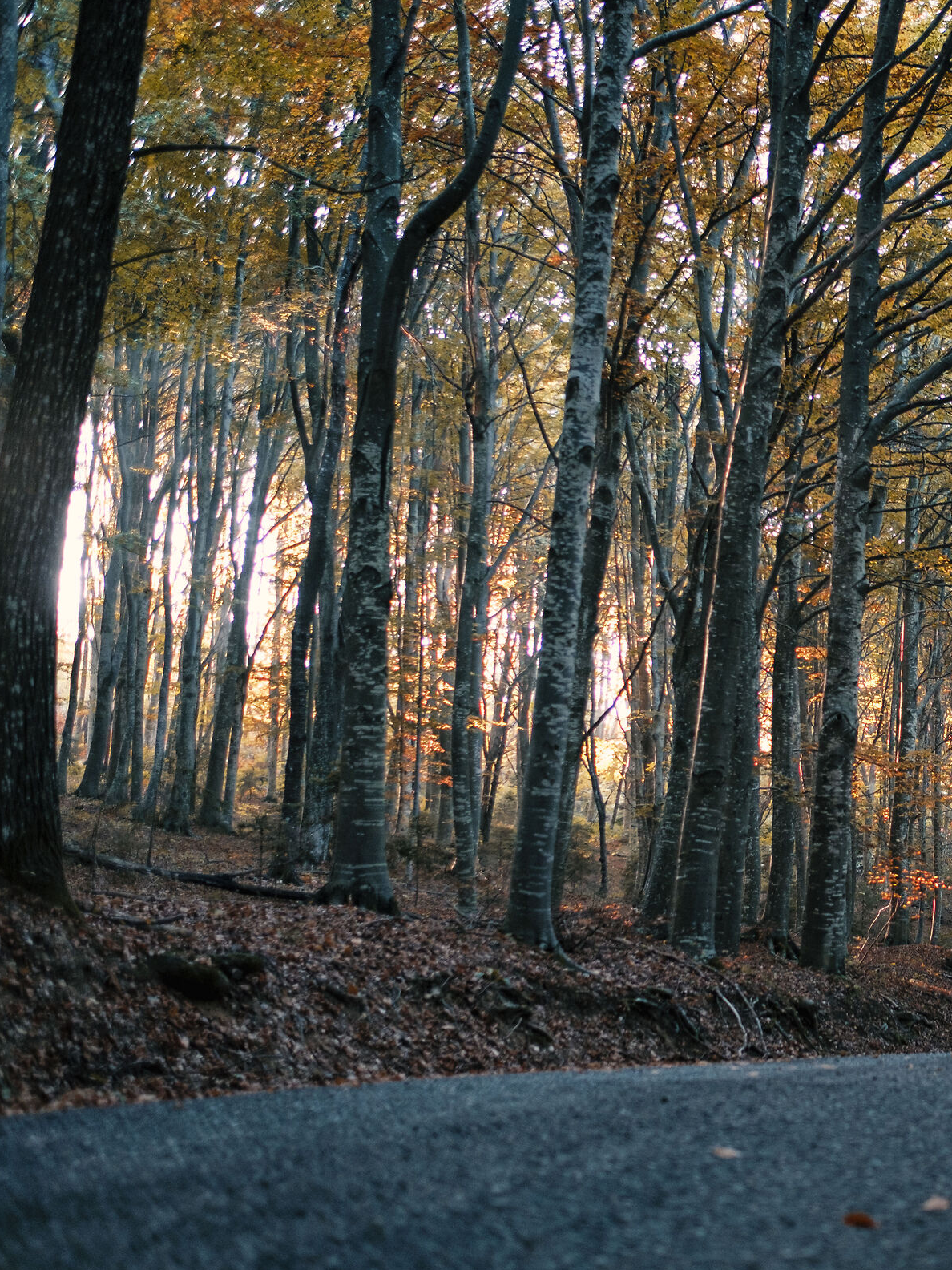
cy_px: 638
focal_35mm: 51
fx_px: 1870
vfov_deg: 37.5
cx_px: 940
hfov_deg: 27.1
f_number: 1.4
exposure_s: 1/80
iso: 640
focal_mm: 23
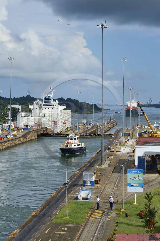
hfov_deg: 13.7
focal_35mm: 100
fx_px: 668
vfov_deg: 20.4
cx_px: 80
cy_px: 120
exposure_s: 1/320
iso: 200
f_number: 14
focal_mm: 100
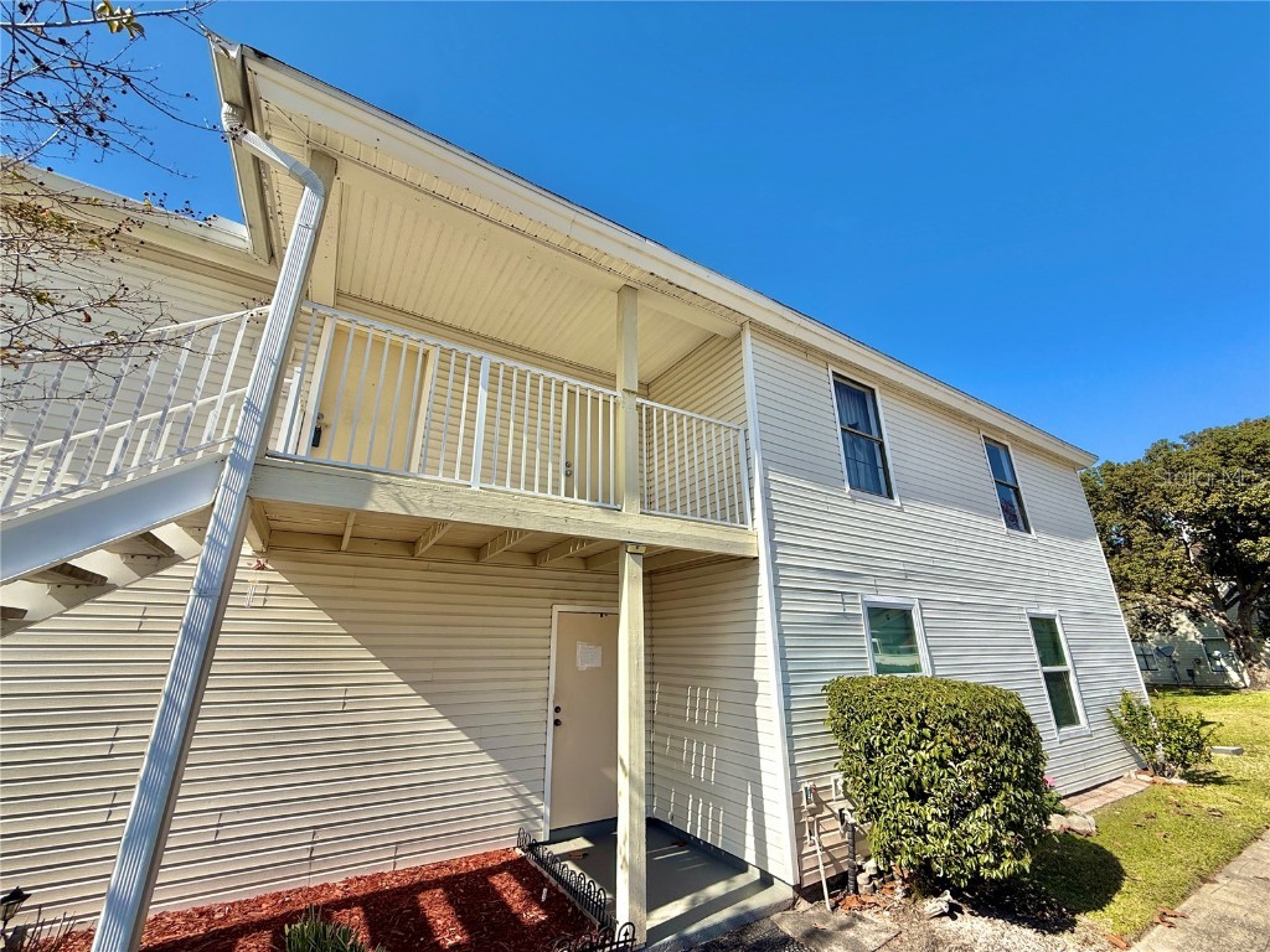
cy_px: 476
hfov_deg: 102.1
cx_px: 635
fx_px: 514
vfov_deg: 85.7
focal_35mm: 14
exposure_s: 1/2024
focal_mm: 2.22
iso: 50
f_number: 2.2
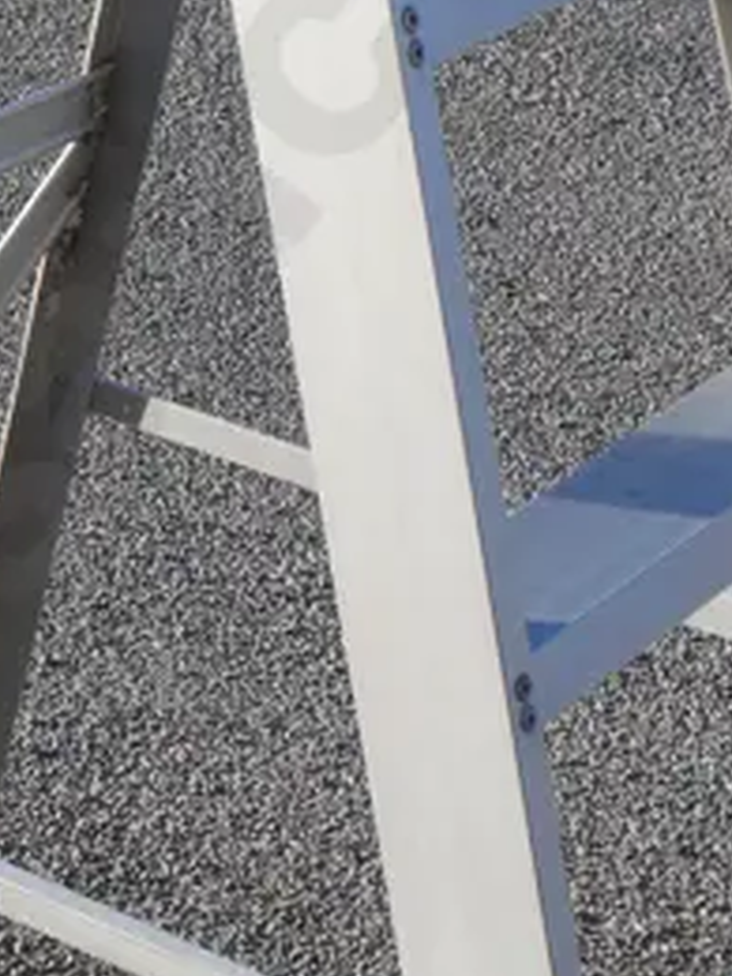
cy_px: 191
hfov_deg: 11.7
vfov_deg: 15.5
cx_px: 229
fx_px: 3553
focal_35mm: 126
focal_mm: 16
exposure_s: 1/320
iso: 200
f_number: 7.1
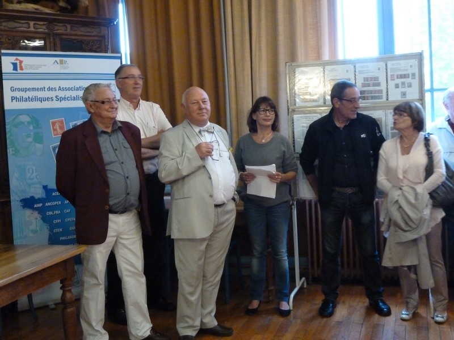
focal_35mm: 42
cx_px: 227
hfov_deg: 44.8
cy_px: 170
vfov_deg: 34.3
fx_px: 551
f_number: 3.7
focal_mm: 6.9
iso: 800
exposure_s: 1/10
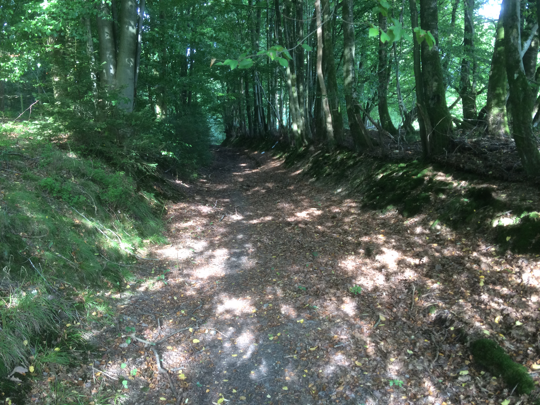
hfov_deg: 61.7
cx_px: 270
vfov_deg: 48.2
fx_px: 452
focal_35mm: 29
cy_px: 202
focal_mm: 4.15
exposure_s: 1/33
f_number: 2.2
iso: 64
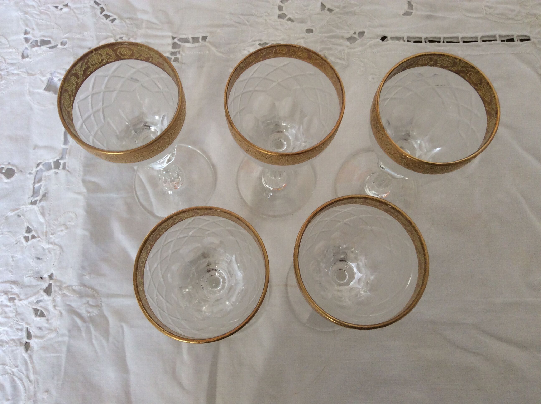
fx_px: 499
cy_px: 202
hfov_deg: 56.9
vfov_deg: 44.1
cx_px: 270
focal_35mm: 32
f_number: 2.4
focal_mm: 3.3
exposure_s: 1/25
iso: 50
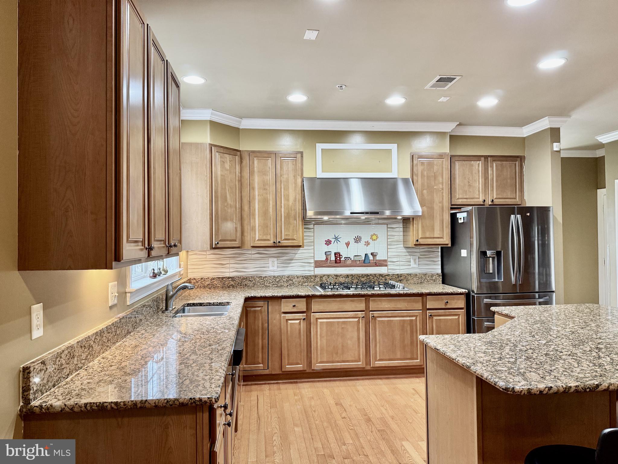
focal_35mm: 24
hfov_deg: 71.6
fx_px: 428
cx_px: 309
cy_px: 232
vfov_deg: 56.8
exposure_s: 1/60
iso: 200
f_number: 1.78
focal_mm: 6.76
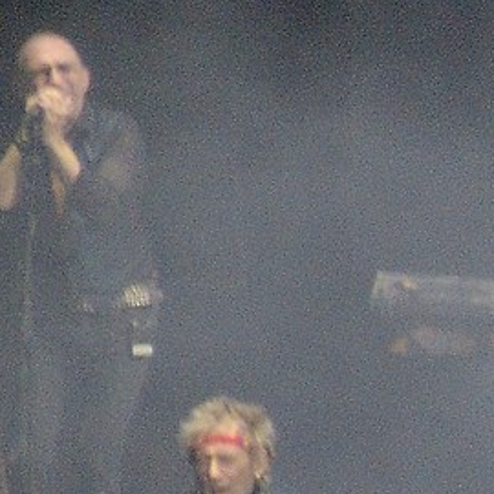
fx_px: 54782
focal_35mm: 3393
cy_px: 279
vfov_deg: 0.5
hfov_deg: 0.5
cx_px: 1930
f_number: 6.3
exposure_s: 1/50
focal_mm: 300
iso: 800
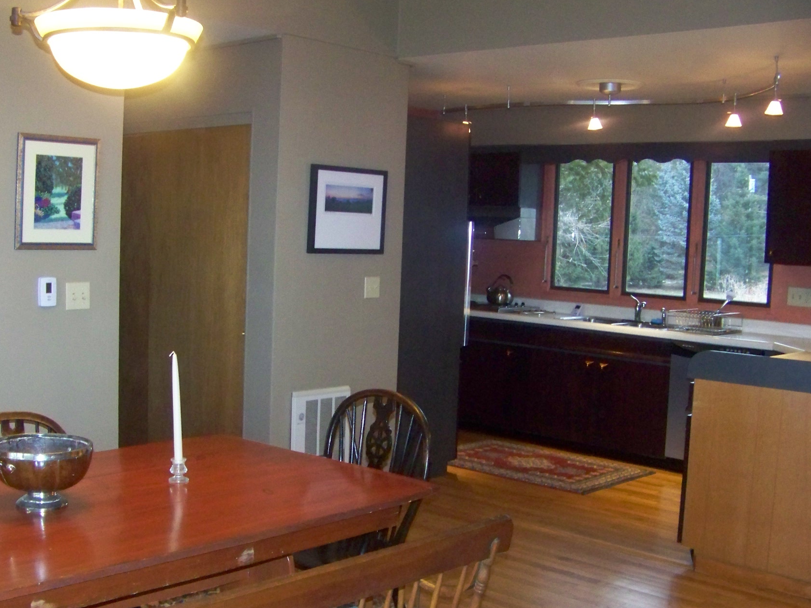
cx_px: 316
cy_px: 336
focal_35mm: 44
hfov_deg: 42.7
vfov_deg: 32.8
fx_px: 1031
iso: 400
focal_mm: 5.85
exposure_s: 1/30
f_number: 2.8
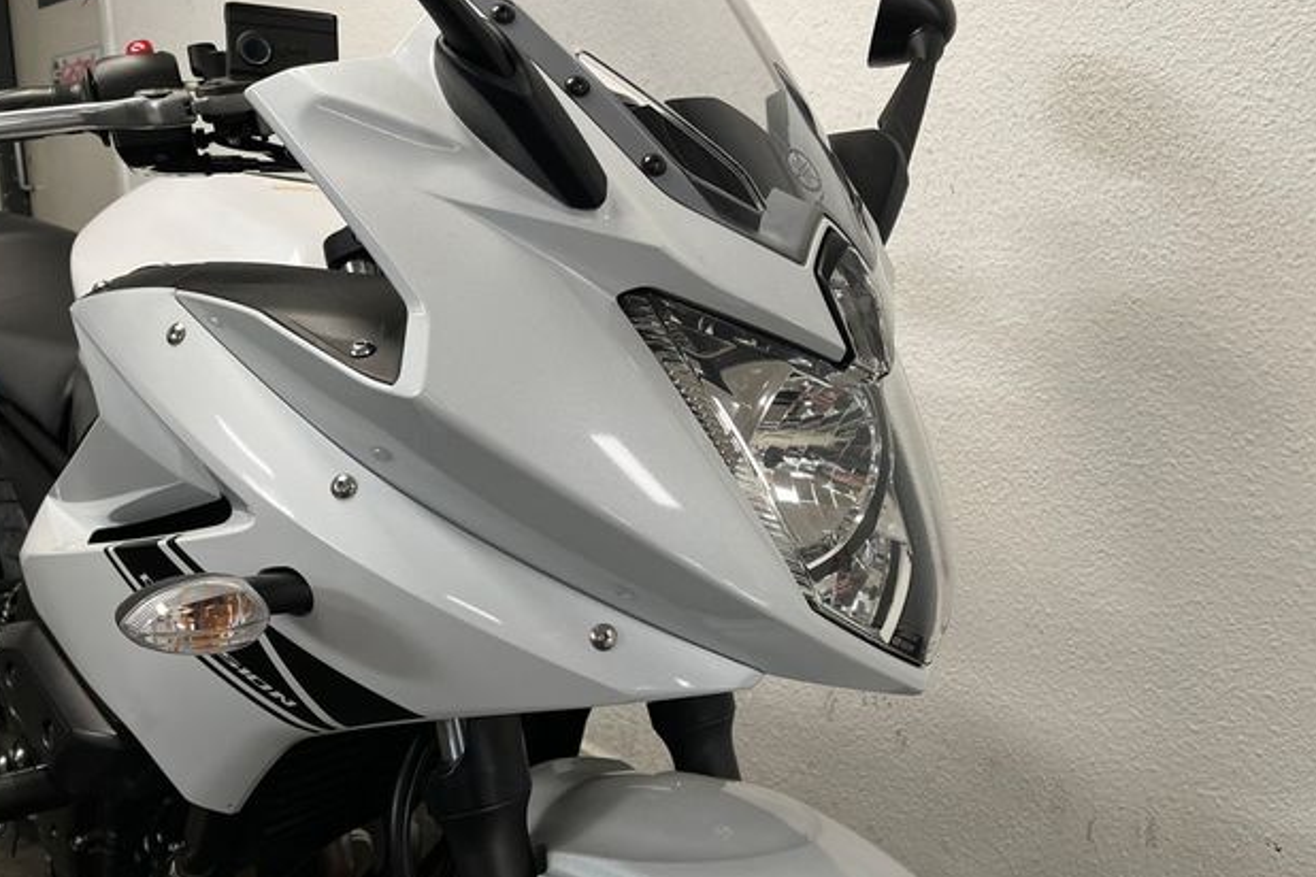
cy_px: 449
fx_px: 1023
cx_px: 652
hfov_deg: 65.5
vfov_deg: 46.4
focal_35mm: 28
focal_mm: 5.1
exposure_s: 1/100
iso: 125
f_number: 1.6
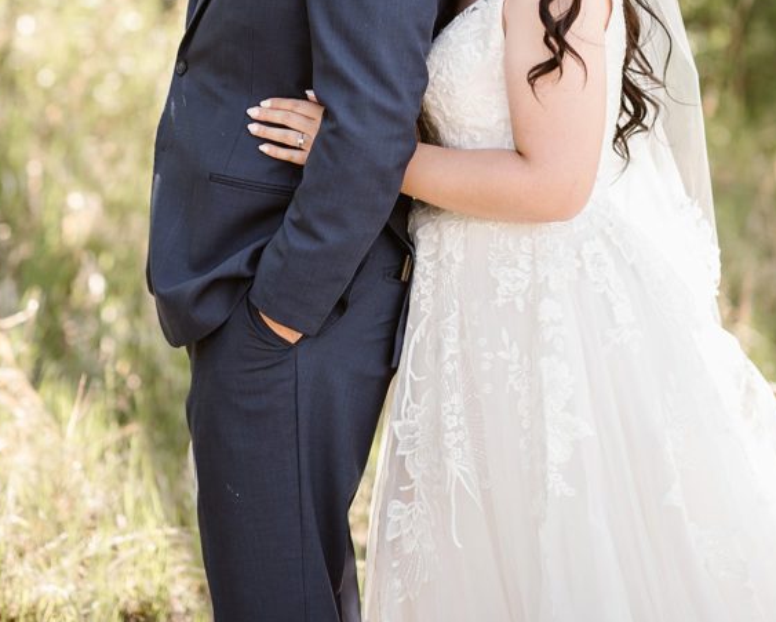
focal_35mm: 145
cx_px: 405
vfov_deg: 10.5
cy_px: -37
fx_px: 3332
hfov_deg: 13.3
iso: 200
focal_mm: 85
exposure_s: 1/500
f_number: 2
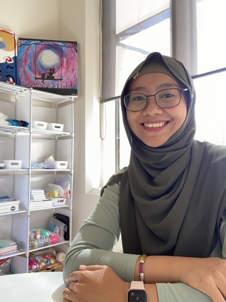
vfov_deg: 60.0
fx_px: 261
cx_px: 113
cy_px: 151
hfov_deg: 46.8
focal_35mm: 30
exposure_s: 1/83
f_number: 2.2
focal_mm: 2.71
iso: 100
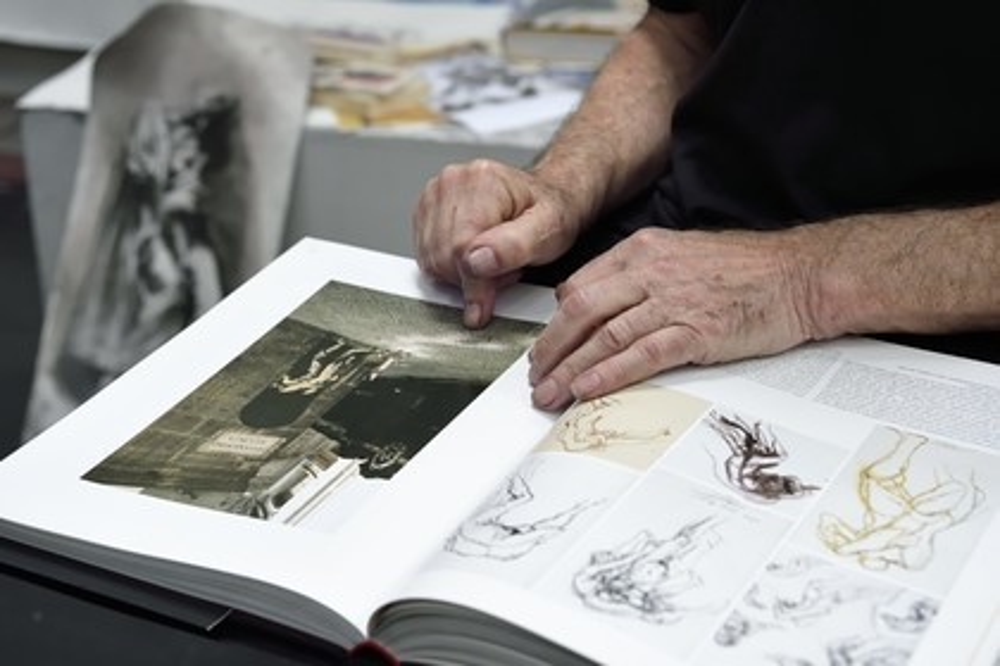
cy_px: 333
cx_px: 500
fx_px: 1611
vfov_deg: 23.4
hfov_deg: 34.5
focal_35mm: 58
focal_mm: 58
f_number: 6.3
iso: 800
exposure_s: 1/125
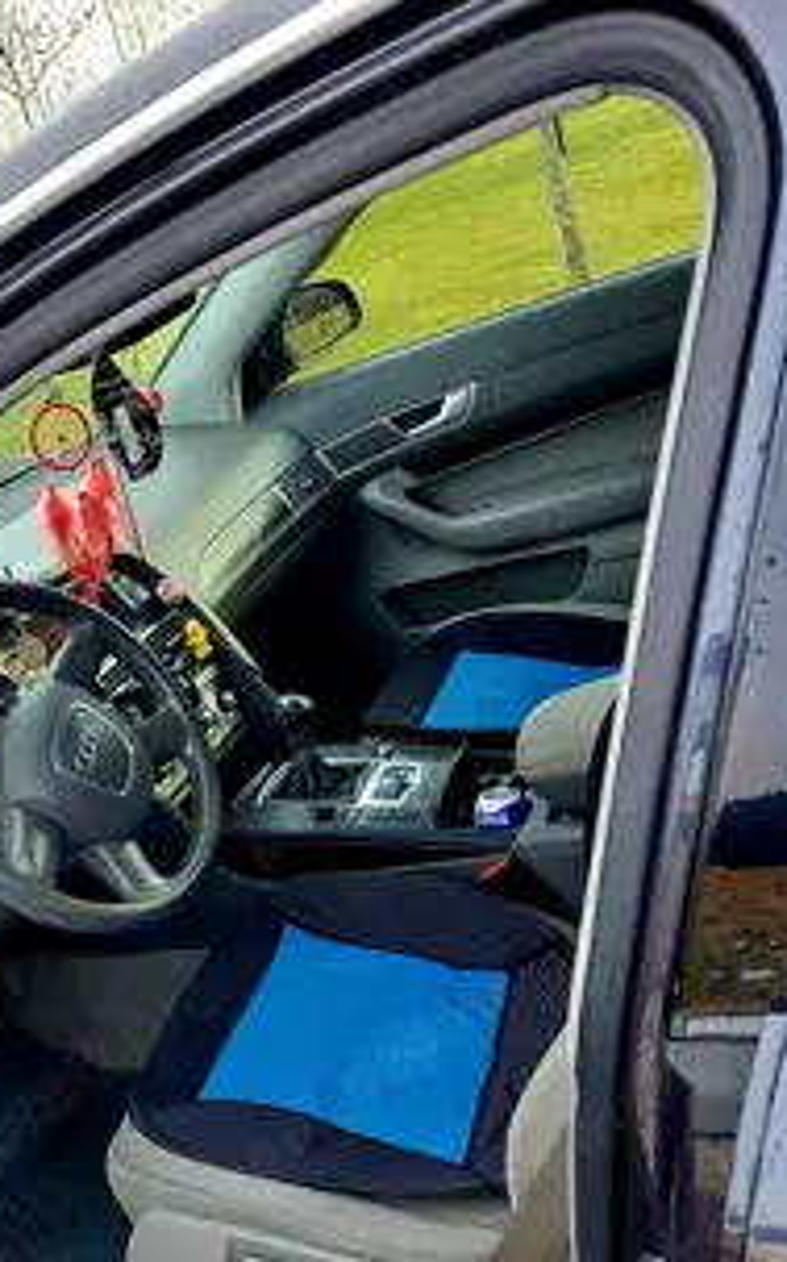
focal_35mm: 35
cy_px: 829
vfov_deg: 54.4
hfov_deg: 35.7
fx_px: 1203
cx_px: 229
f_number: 1.8
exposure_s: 1/120
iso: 80
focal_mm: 5.23
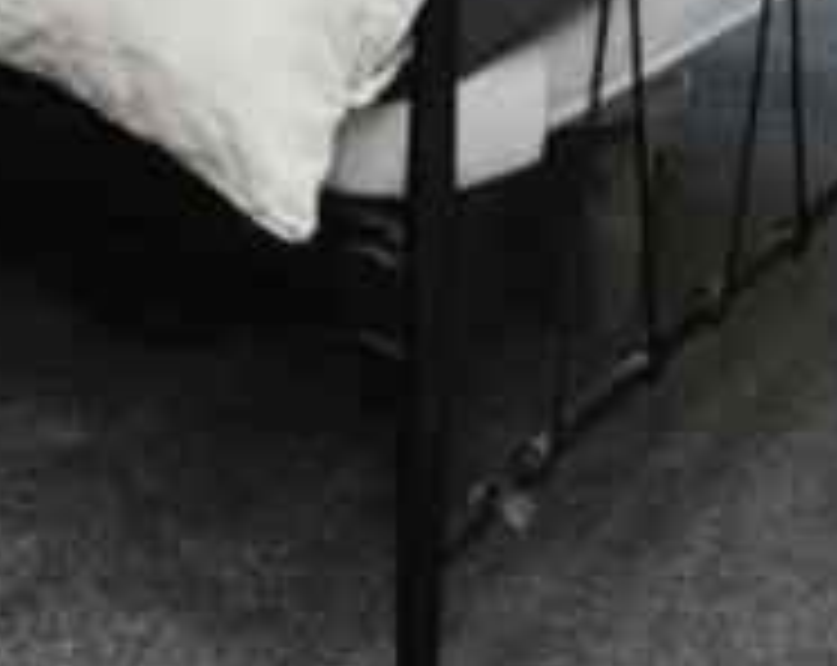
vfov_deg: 13.8
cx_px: -108
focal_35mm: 89
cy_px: -772
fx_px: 2207
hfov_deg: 20.4
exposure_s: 1/60
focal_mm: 11.5
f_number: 10
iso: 400
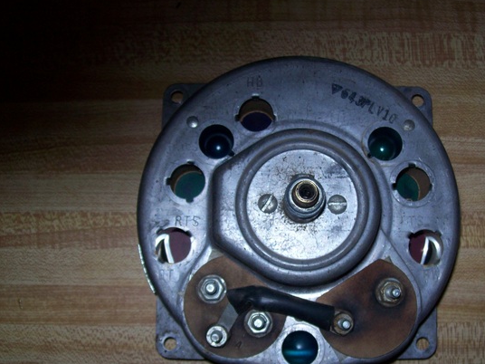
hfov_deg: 40.2
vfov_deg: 30.8
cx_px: 297
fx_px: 659
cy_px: 206
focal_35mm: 47
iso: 80
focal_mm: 6
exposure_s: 1/64
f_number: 2.7
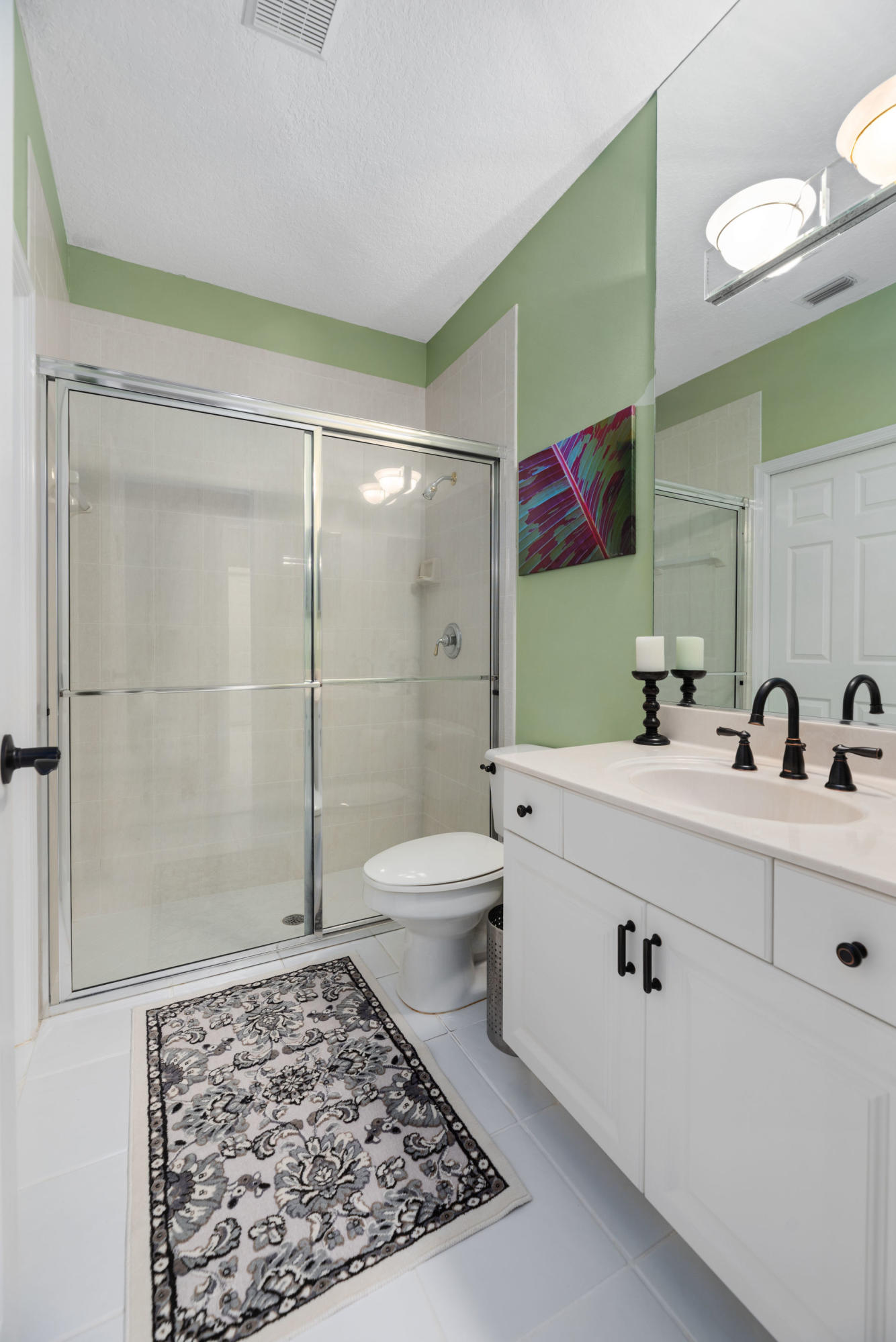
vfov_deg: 104.2
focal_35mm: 14
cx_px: 448
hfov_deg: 81.2
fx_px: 522
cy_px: 671
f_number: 7.1
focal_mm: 14
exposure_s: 1/1.67
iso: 160
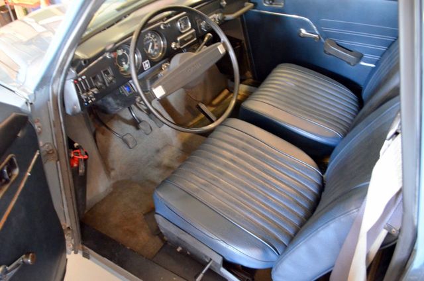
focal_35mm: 27
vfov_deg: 47.7
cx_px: 212
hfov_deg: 67.5
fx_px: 317
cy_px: 140
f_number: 3.5
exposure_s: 1/6
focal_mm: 18
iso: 3200
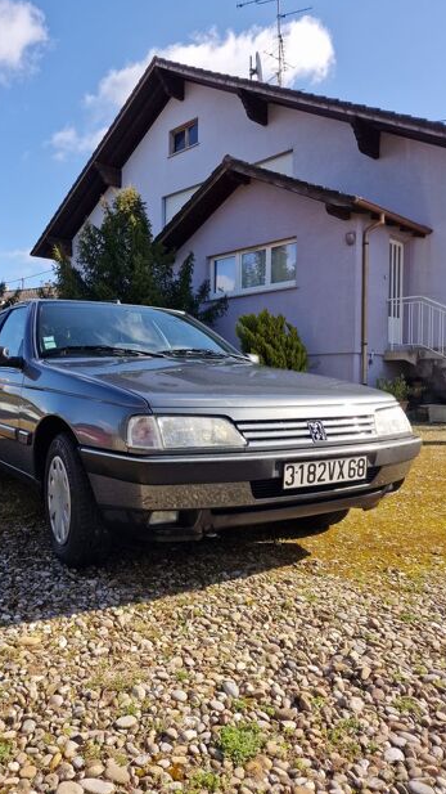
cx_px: 153
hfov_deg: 43.8
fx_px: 547
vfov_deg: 71.9
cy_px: 399
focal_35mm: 26
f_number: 1.8
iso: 50
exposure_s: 1/683
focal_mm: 6.4
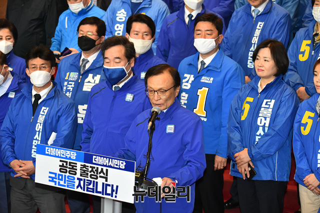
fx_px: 995
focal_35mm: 112
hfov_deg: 18.3
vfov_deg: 12.2
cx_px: 160
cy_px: 106
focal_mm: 112
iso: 5000
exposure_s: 1/250
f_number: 5
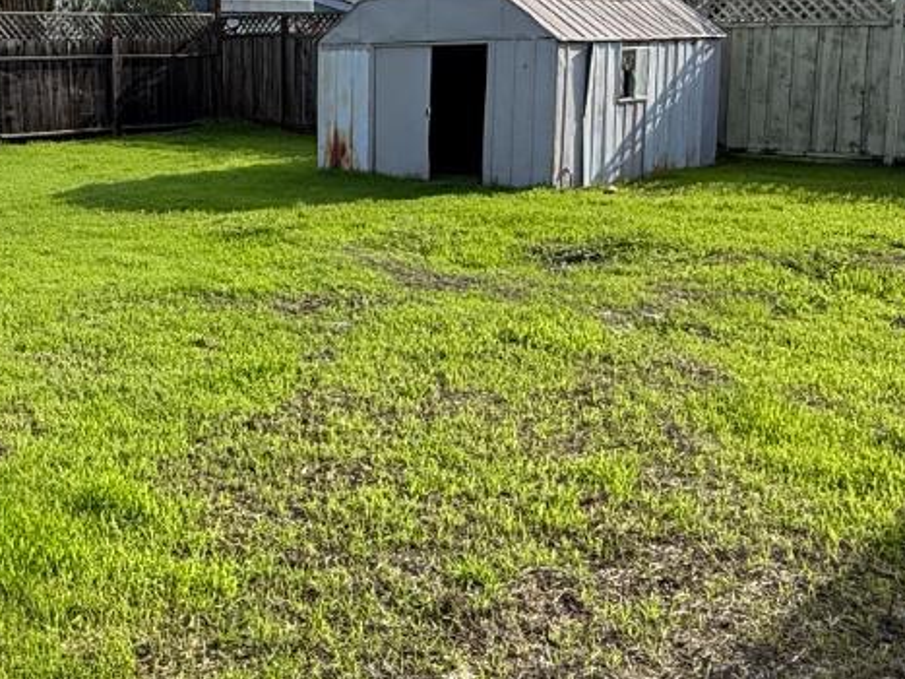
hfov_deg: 39.1
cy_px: 203
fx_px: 1176
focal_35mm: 45
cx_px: 91
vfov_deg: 31.8
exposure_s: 1/1259
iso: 50
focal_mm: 2.22
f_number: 2.2
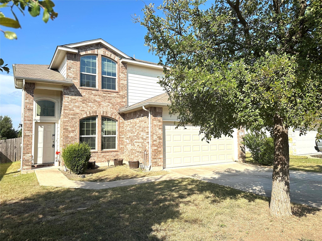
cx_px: 161
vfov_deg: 56.8
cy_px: 120
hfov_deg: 71.6
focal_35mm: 24
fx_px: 223
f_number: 1.78
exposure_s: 1/3058
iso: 80
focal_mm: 6.86
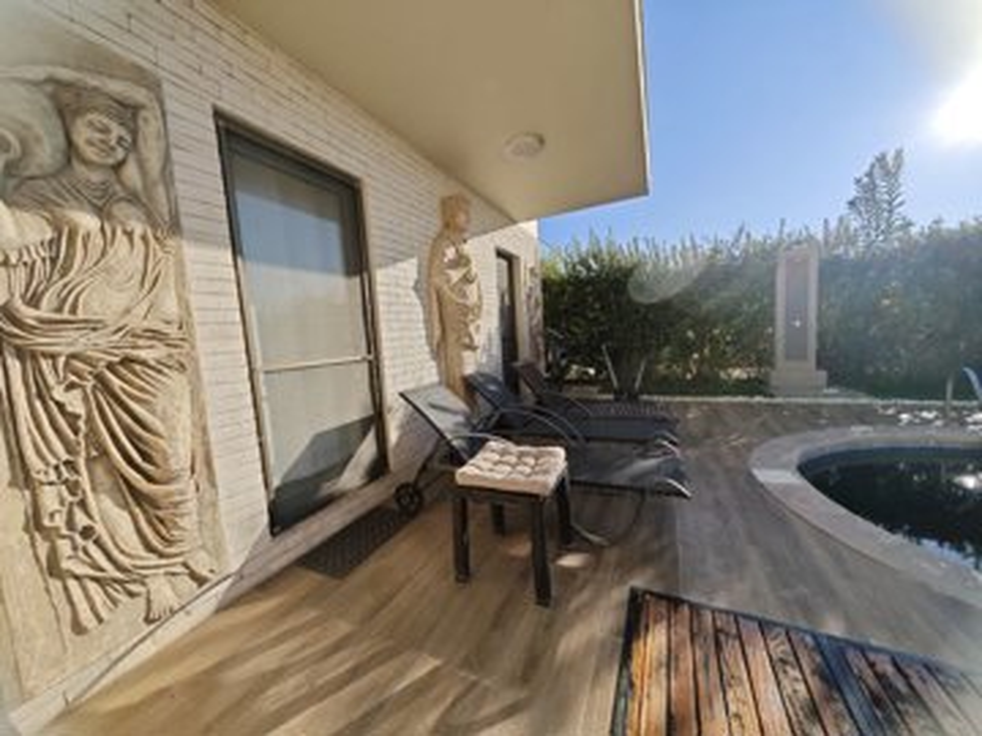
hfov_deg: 110.5
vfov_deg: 94.5
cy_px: 368
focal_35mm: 12
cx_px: 491
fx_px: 340
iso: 50
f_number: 1.8
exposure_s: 1/5454
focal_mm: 2.03
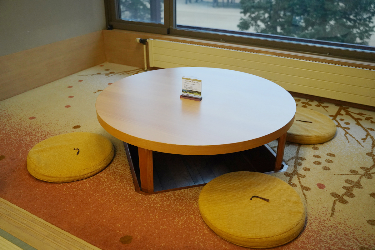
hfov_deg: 58.7
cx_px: 188
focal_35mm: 32
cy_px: 125
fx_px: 333
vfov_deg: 41.1
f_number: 2.8
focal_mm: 32
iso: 3200
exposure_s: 1/160
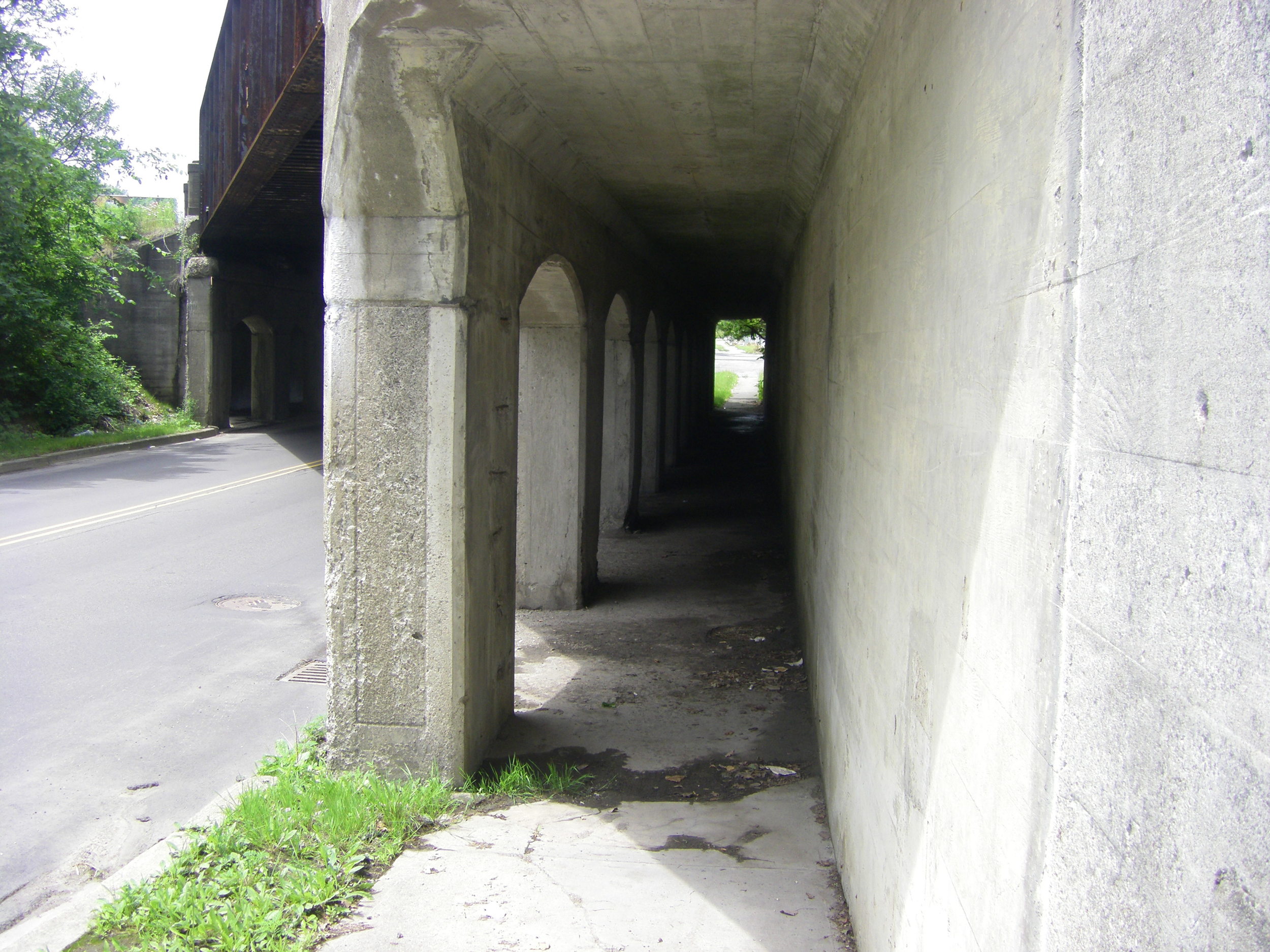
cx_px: 635
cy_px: 476
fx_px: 1394
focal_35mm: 38
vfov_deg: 37.7
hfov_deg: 49.0
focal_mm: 6.3
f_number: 3.5
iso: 80
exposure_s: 1/250
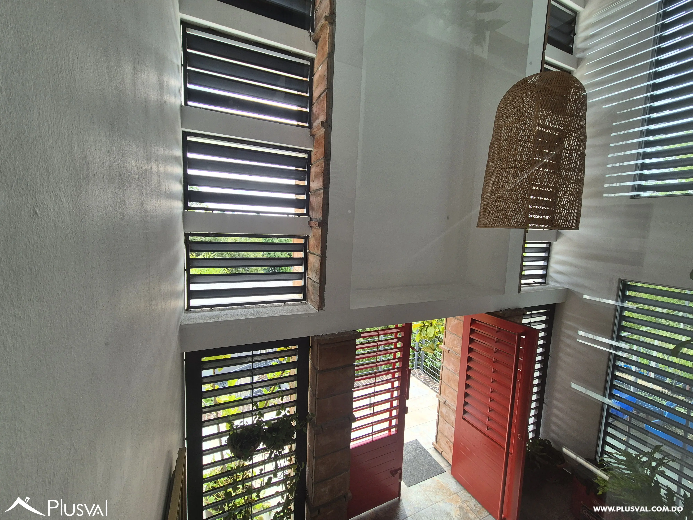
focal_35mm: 13
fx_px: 260
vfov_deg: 89.9
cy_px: 260
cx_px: 346
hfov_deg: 106.2
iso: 50
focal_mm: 2.2
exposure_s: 1/222
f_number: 2.2
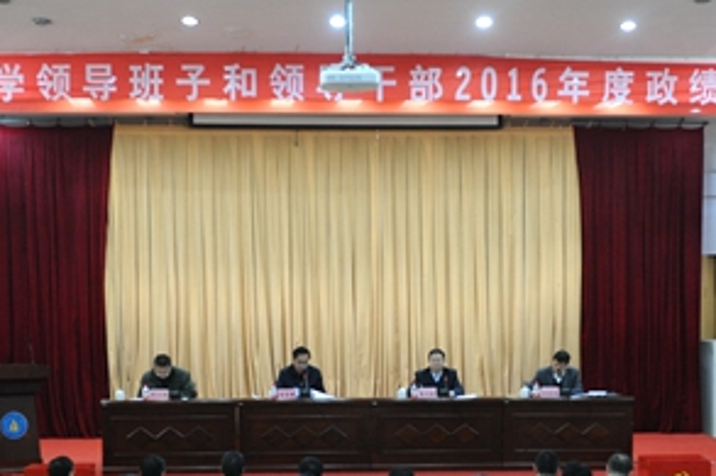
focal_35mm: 75
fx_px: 1491
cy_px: 384
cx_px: 354
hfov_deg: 27.0
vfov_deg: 18.0
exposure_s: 1/50
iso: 3200
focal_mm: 44
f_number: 3.2
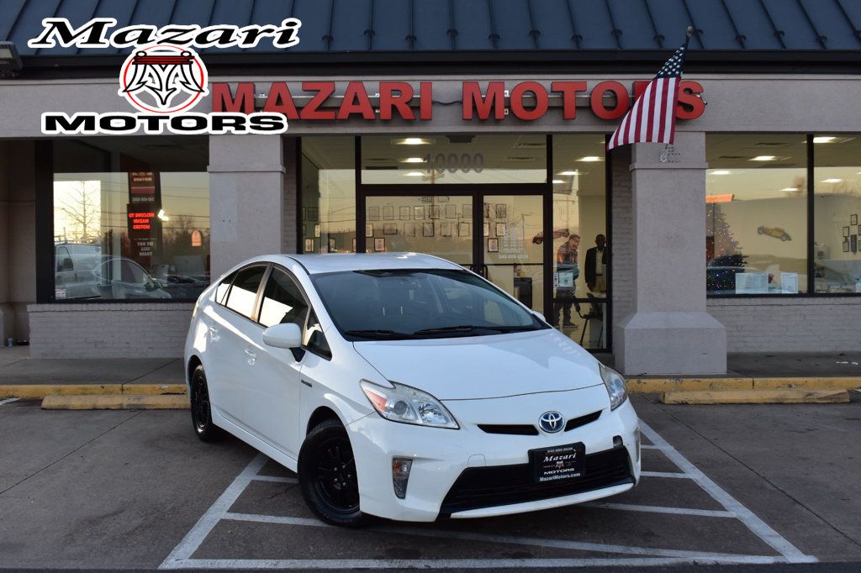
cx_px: 430
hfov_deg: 47.9
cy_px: 286
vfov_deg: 33.0
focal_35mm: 40
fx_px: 968
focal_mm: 27
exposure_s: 1/80
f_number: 8
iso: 400
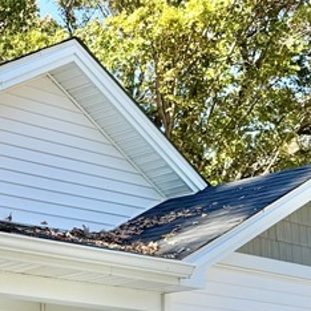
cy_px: 391
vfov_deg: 17.6
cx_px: -130
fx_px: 945
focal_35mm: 93
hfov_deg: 17.2
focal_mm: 6.76
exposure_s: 1/1980
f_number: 1.78
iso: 80
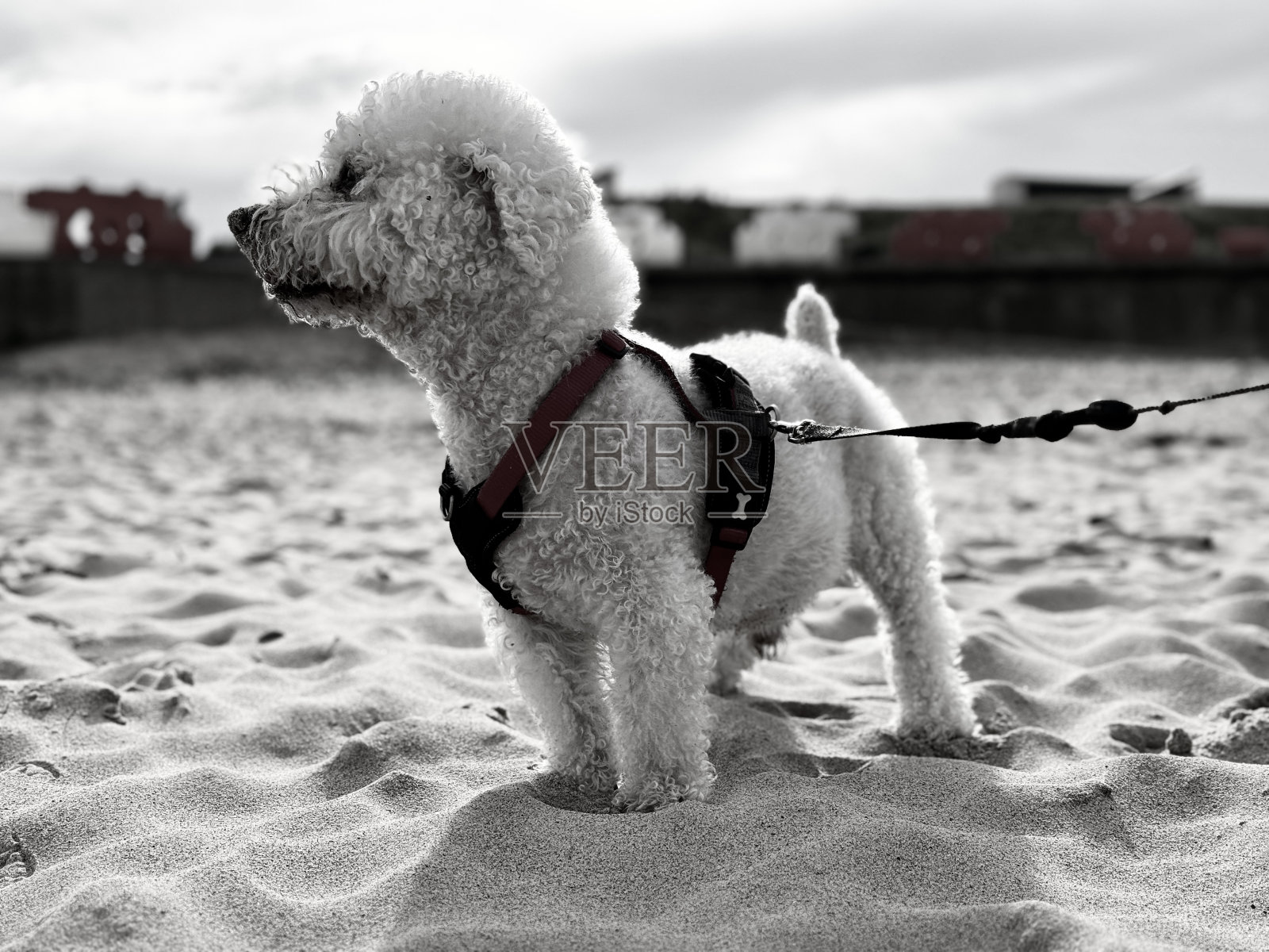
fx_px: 1760
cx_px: 634
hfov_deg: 39.7
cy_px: 476
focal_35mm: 48
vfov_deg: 30.3
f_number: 1.78
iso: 64
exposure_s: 1/5376
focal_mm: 6.76
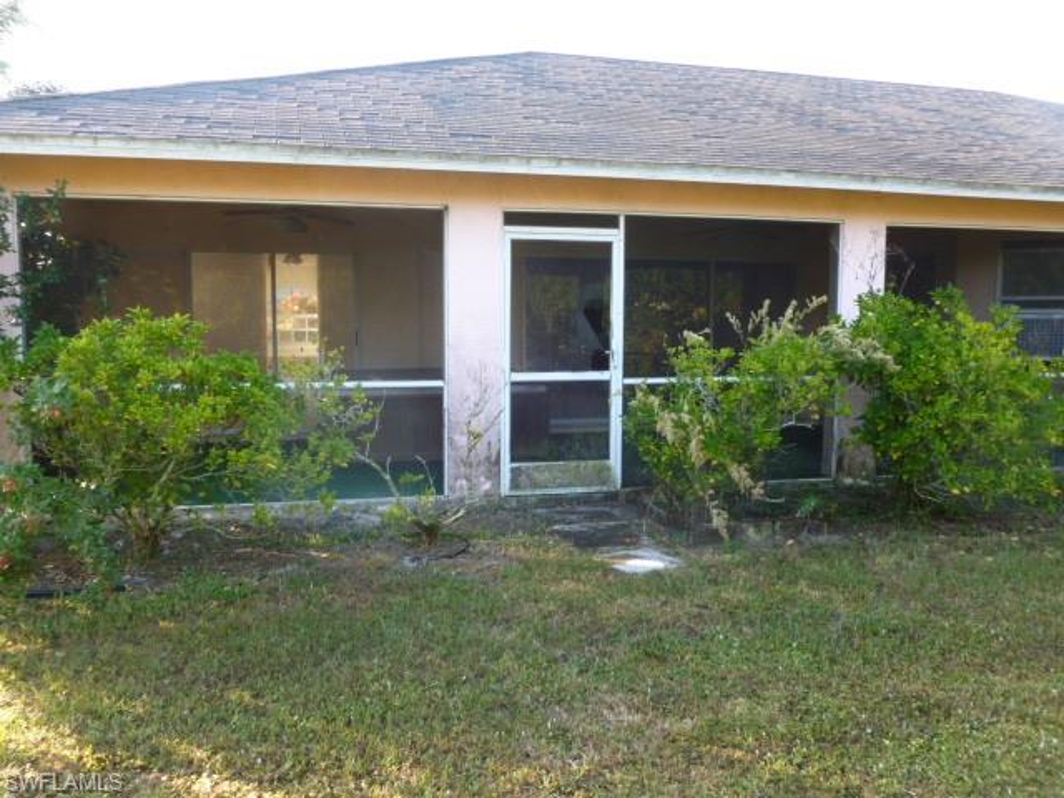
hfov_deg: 63.4
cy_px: 399
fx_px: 861
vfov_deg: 49.7
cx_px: 532
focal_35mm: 28
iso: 125
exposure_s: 1/60
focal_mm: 5
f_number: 3.3
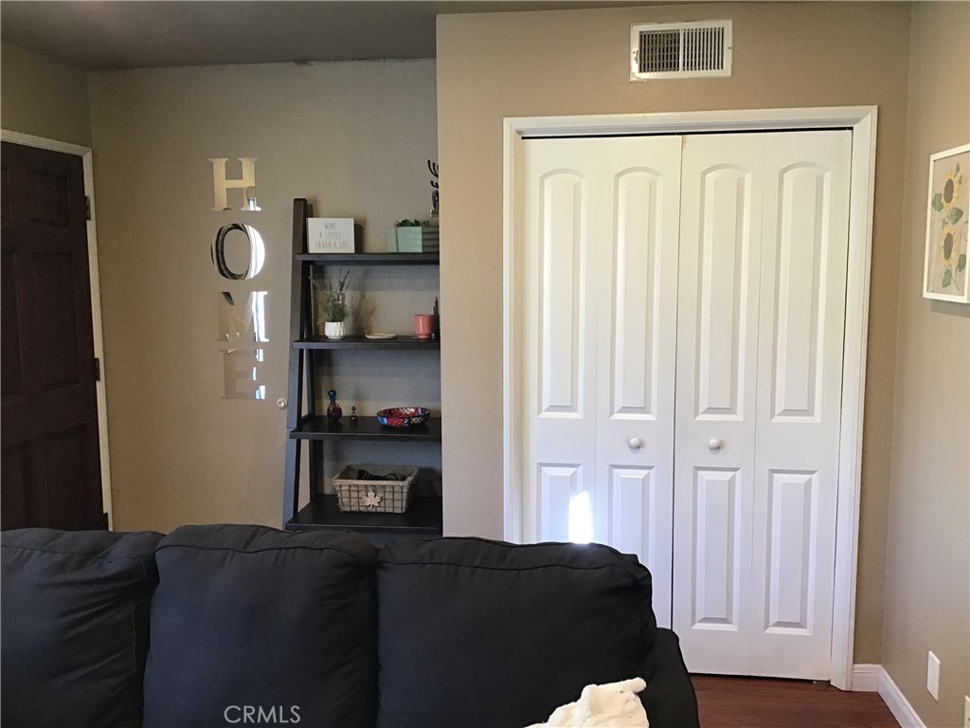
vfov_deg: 45.4
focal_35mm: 31
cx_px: 485
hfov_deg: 58.4
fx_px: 869
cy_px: 364
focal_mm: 3.3
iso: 100
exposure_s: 1/30
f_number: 2.4
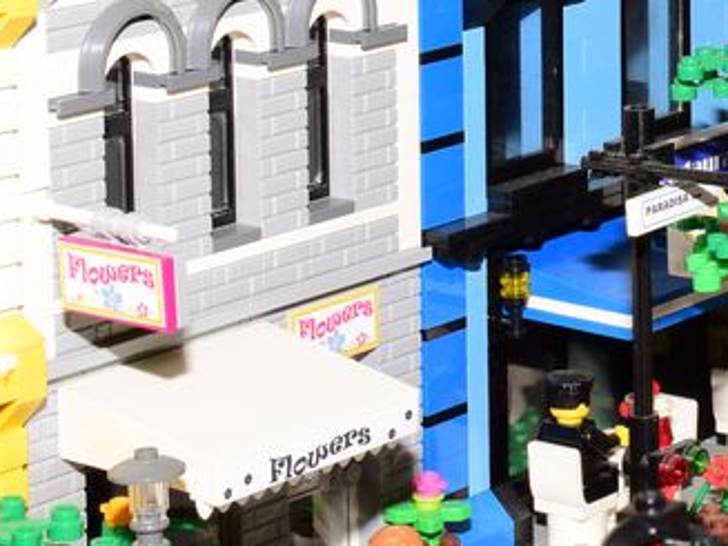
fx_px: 3343
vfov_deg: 9.2
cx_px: 915
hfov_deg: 12.1
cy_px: -88
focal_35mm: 159
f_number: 16
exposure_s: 1/60
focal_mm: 30
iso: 400
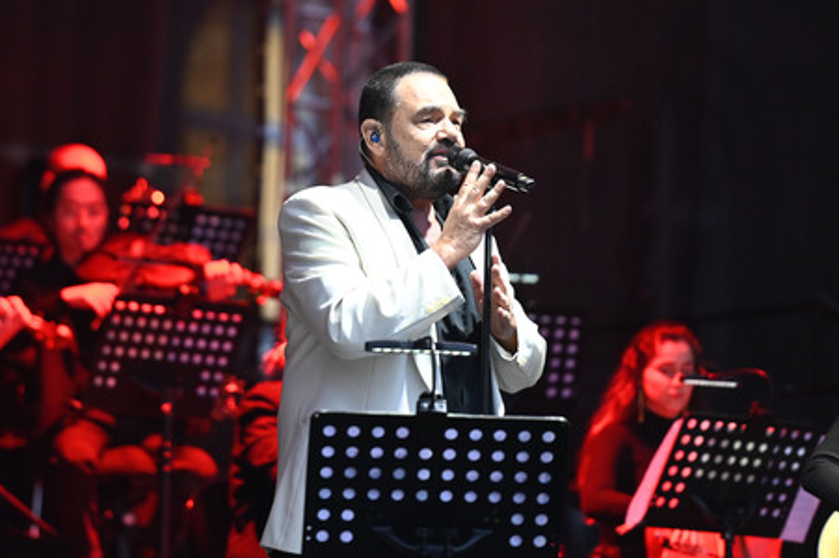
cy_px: 279
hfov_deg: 10.3
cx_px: 420
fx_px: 4658
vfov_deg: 6.9
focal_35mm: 200
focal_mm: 200
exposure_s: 1/250
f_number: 2.8
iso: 2800
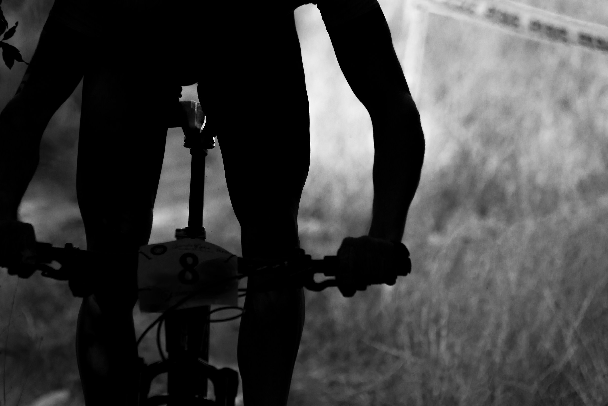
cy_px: 203
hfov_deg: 7.6
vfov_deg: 5.1
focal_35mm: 270
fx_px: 4561
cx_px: 304
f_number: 8
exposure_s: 1/2000
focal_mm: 270
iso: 1000
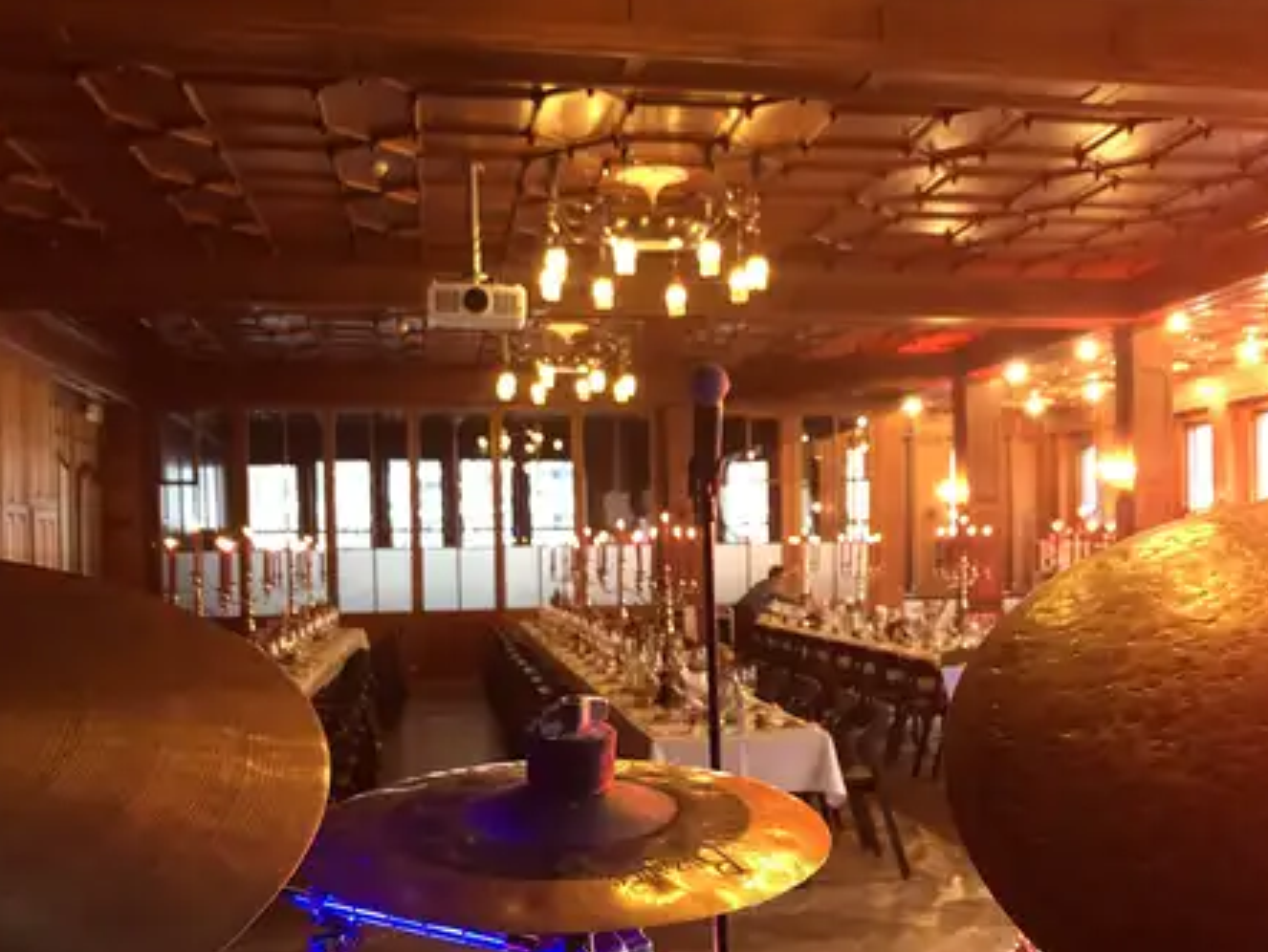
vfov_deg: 37.4
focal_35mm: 38
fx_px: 1393
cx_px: 749
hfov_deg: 48.7
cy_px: 619
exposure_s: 1/10
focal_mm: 3.99
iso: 100
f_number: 1.8
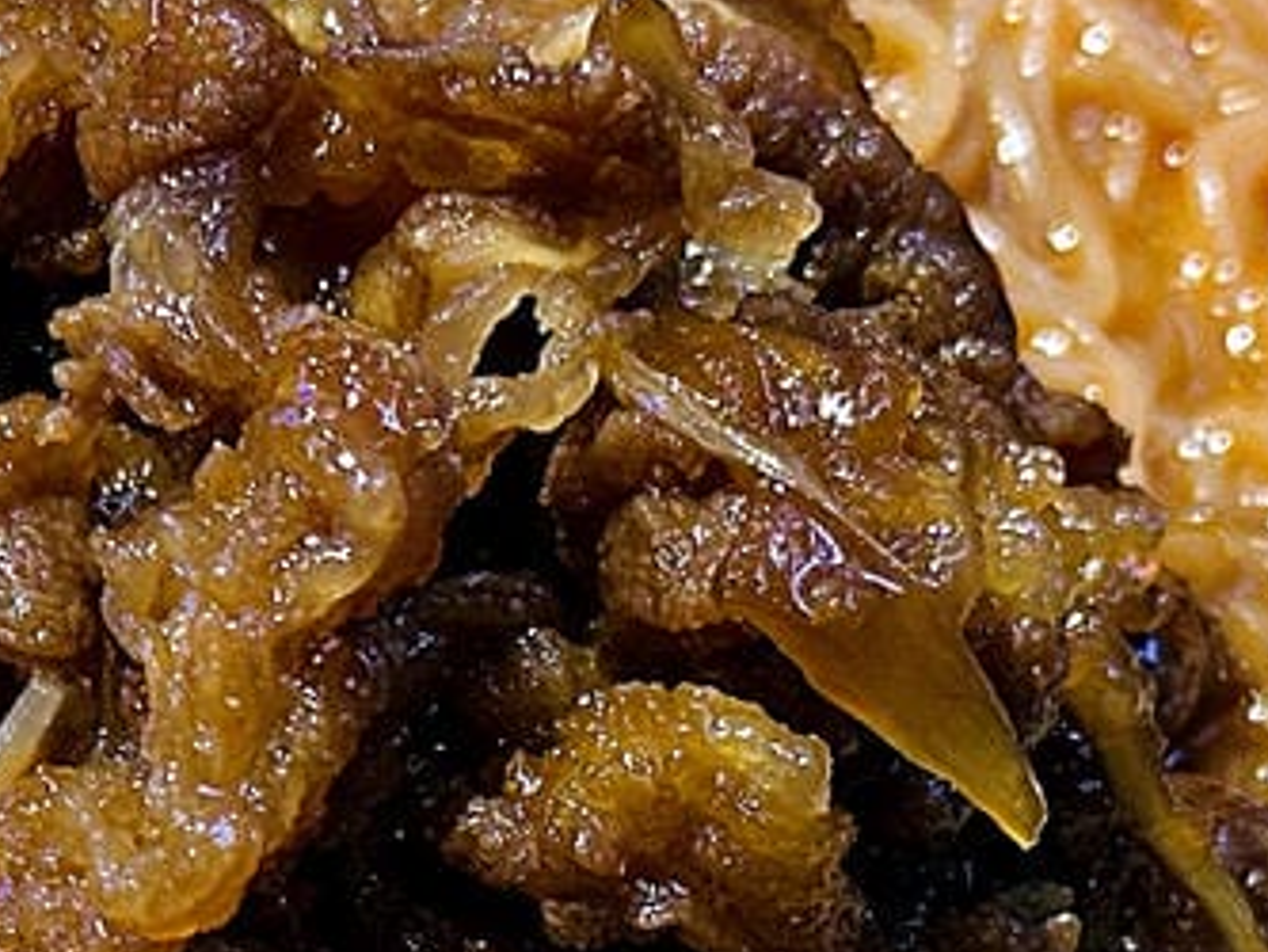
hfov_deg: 11.4
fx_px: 6339
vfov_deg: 8.5
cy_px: 1002
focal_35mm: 173
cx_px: 286
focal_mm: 6.86
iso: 100
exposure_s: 1/60
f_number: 1.78
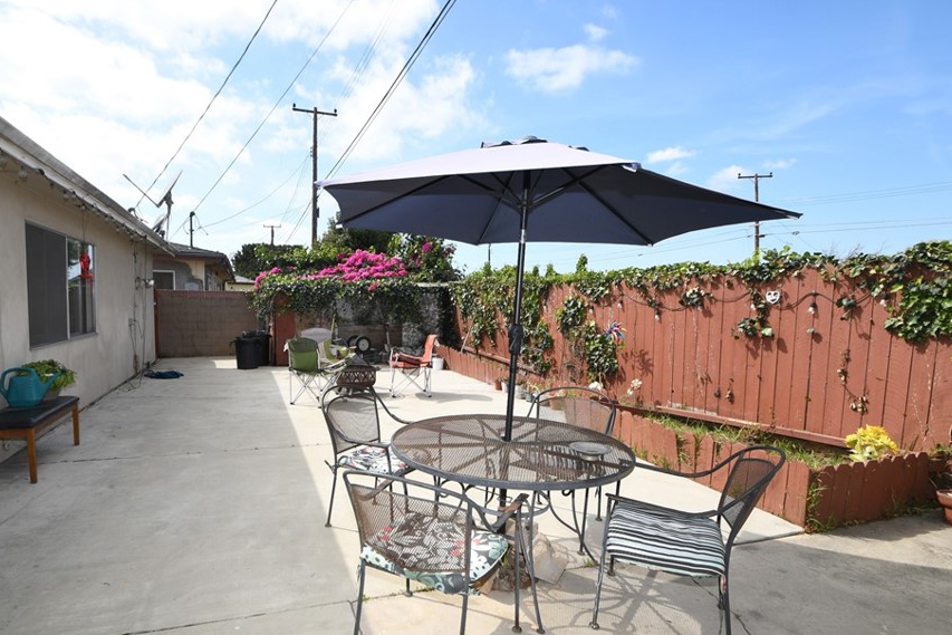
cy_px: 355
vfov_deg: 67.2
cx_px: 413
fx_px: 476
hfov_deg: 89.5
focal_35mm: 18
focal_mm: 10
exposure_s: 1/250
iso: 100
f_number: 8
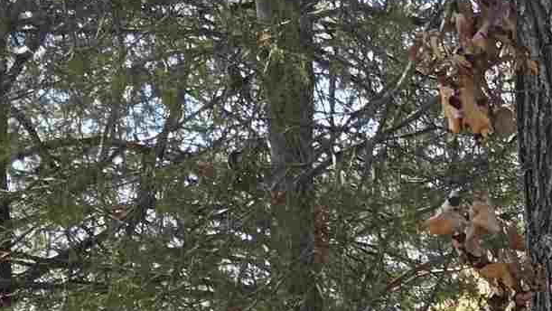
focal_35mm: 126
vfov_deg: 9.2
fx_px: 1845
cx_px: 1297
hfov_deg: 13.1
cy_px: 567
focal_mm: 6.3
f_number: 1.7
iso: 40
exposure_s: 1/359
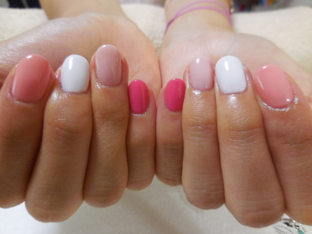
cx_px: 156
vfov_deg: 54.9
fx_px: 225
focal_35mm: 25
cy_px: 117
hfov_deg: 69.4
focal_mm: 4.5
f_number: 3.3
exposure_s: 1/30
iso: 220
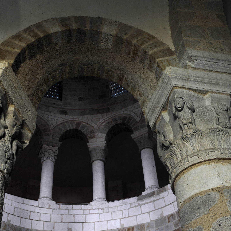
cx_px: 87
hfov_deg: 33.2
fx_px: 385
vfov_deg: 33.4
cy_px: 105
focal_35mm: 51
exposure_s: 1
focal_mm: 35
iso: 200
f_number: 8
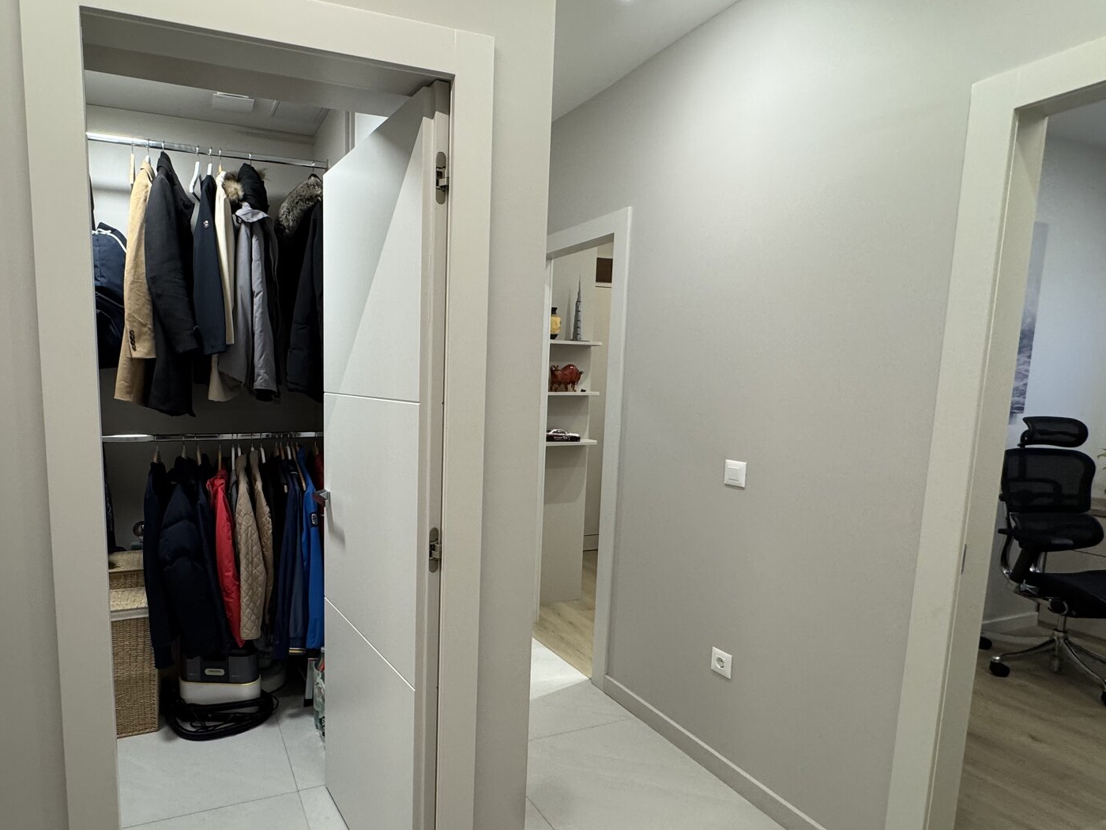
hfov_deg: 80.0
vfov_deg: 65.9
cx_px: 403
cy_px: 451
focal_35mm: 20
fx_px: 639
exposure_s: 1/50
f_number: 2.2
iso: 200
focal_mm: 2.22
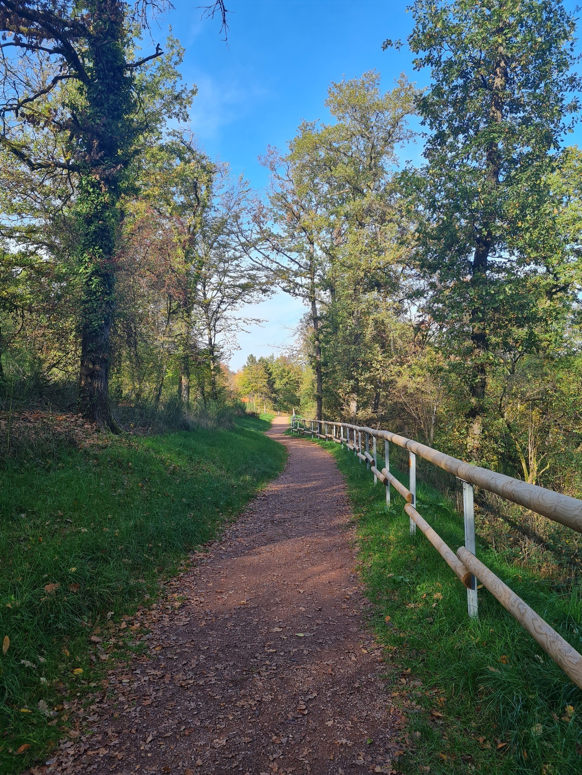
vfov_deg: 67.3
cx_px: 291
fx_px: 583
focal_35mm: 26
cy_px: 388
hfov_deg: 53.1
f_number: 1.8
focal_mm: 5.4
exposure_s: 1/610
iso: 50
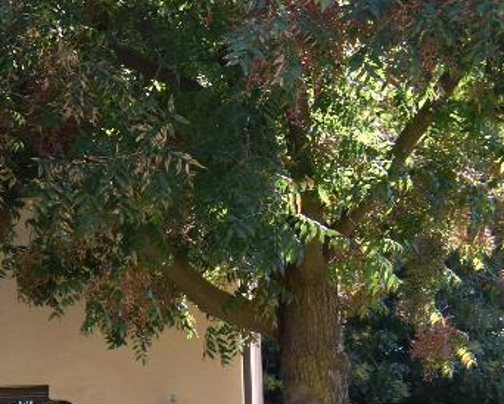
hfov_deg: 14.0
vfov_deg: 13.7
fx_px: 1657
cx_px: -559
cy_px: 392
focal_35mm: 111
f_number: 5.6
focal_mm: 18
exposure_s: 1/250
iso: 280
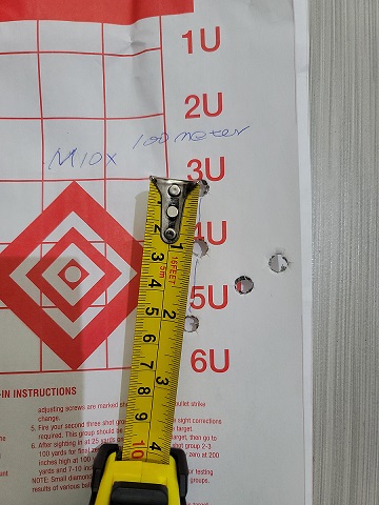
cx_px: 190
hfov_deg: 54.9
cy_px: 252
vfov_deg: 69.4
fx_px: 365
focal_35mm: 25
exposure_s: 1/39
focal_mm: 7
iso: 320
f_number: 1.8
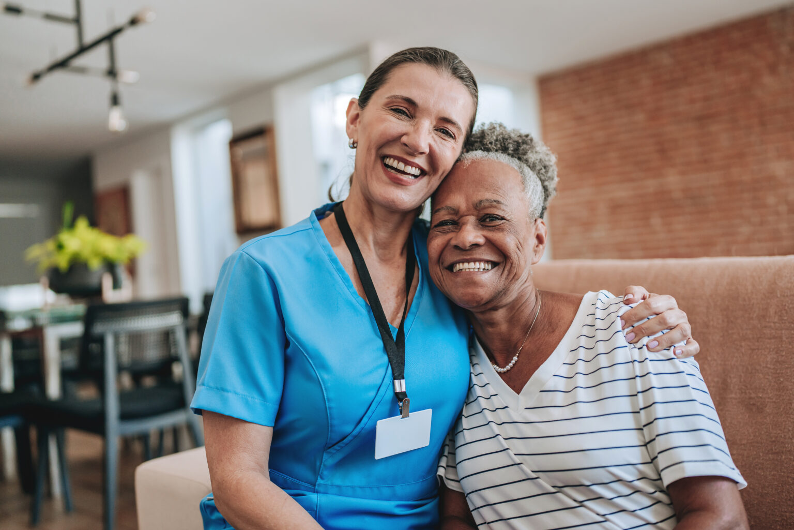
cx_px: 397
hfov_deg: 54.4
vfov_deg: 37.9
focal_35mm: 35
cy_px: 265
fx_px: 772
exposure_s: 1/640
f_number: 1.6
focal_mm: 35
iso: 400
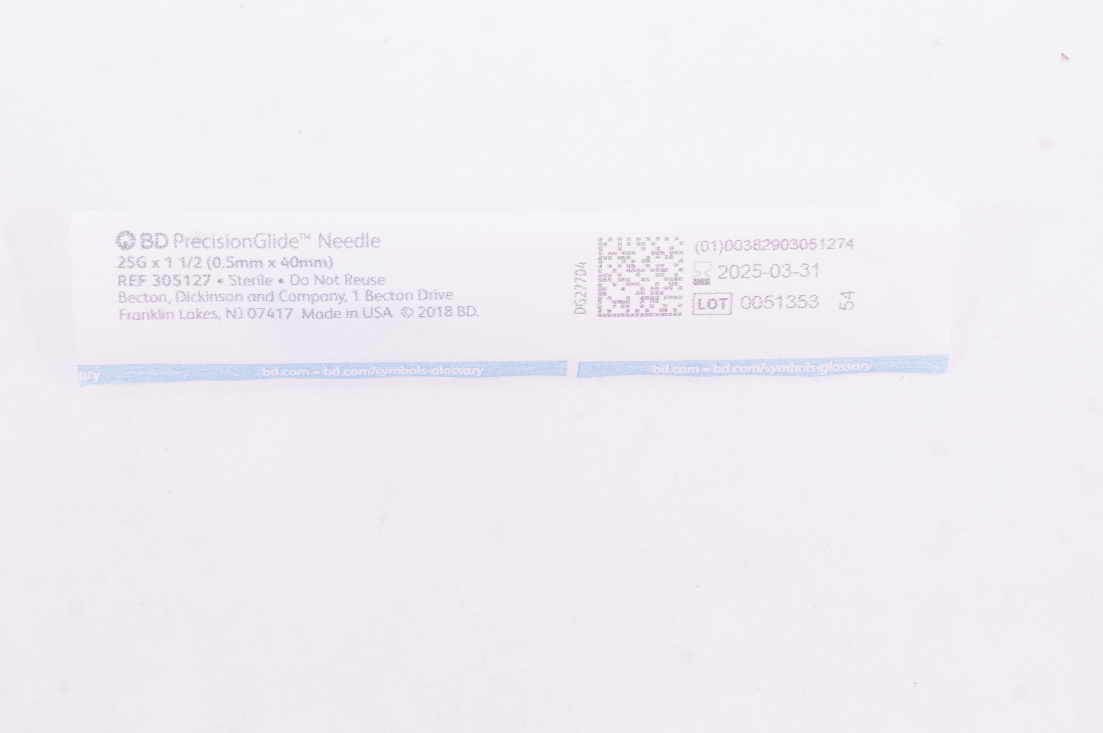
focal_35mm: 81
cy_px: 285
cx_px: 512
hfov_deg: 25.1
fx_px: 2479
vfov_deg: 16.8
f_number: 13
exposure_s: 1/20
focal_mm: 44
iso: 800
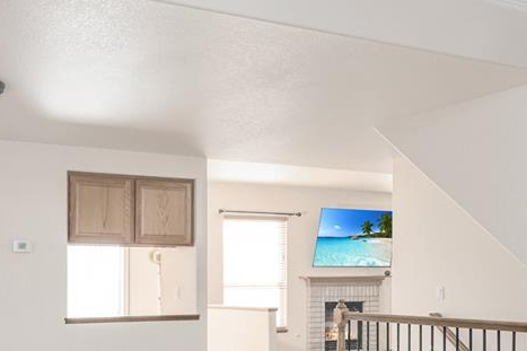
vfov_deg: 27.9
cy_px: 330
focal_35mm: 46
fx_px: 673
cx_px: 129
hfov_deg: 41.4
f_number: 7.1
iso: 320
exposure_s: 1/30
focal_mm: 21
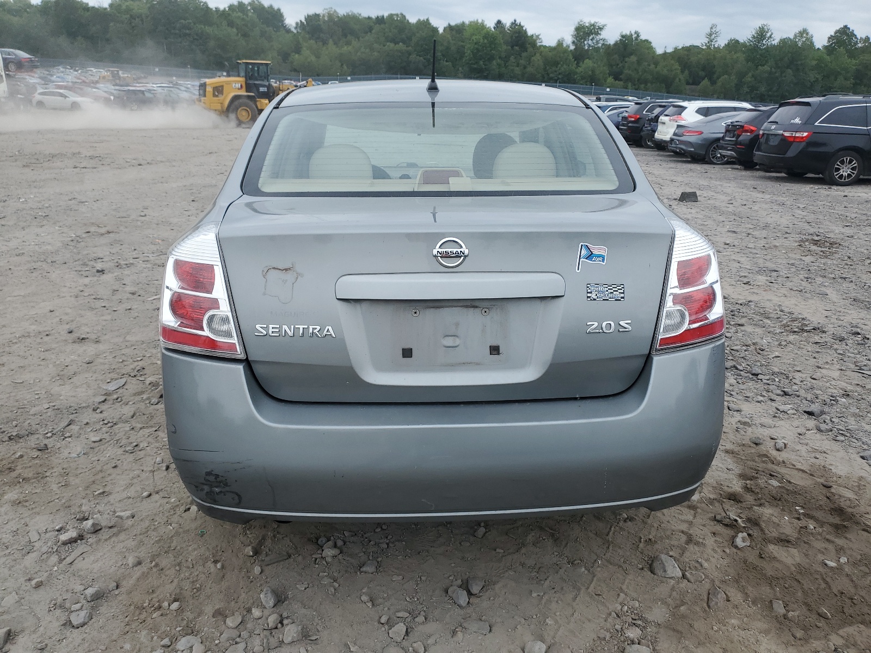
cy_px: 326
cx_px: 436
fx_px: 654
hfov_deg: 67.3
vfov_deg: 53.1
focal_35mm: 26
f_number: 1.5
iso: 50
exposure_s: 1/1429
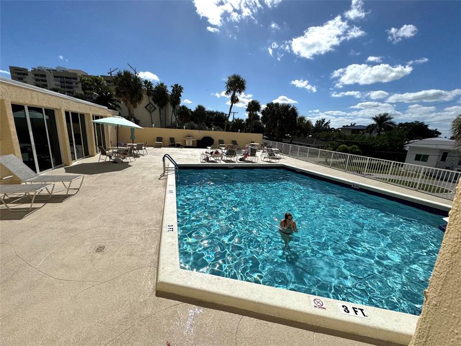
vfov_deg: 85.7
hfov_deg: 102.1
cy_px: 173
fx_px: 186
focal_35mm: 14
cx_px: 230
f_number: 2.2
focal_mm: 2.22
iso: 32
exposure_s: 1/3906
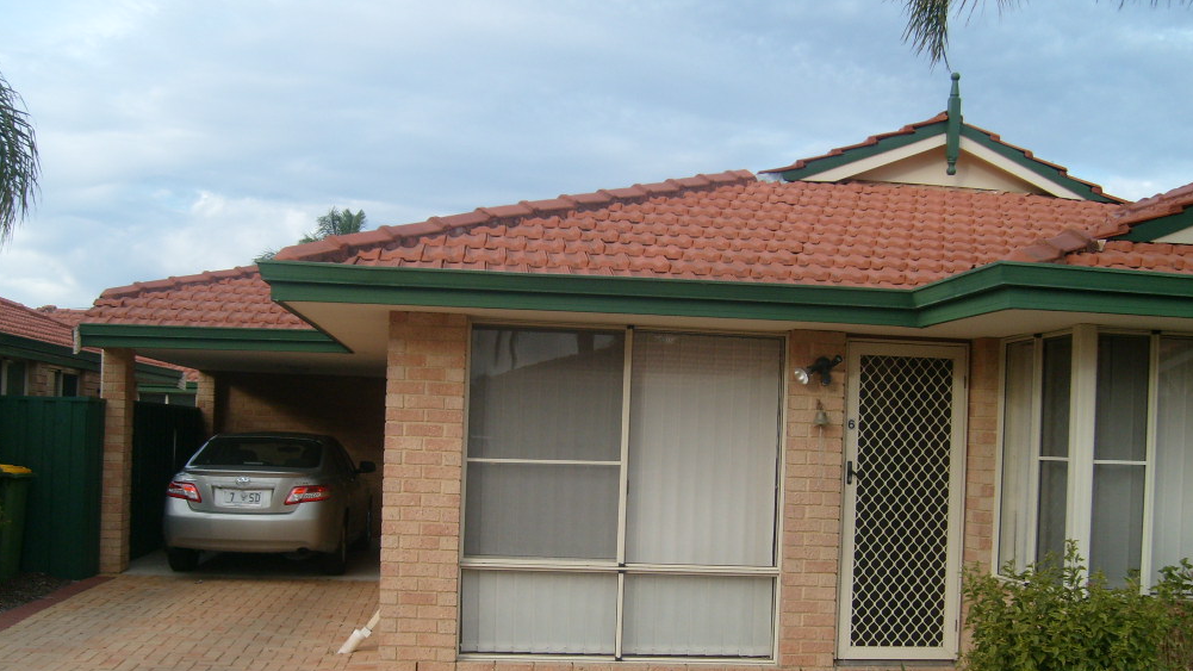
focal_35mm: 39
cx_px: 604
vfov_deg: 30.3
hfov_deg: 51.6
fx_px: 1234
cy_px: 408
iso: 80
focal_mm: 5.8
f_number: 7.1
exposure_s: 1/125
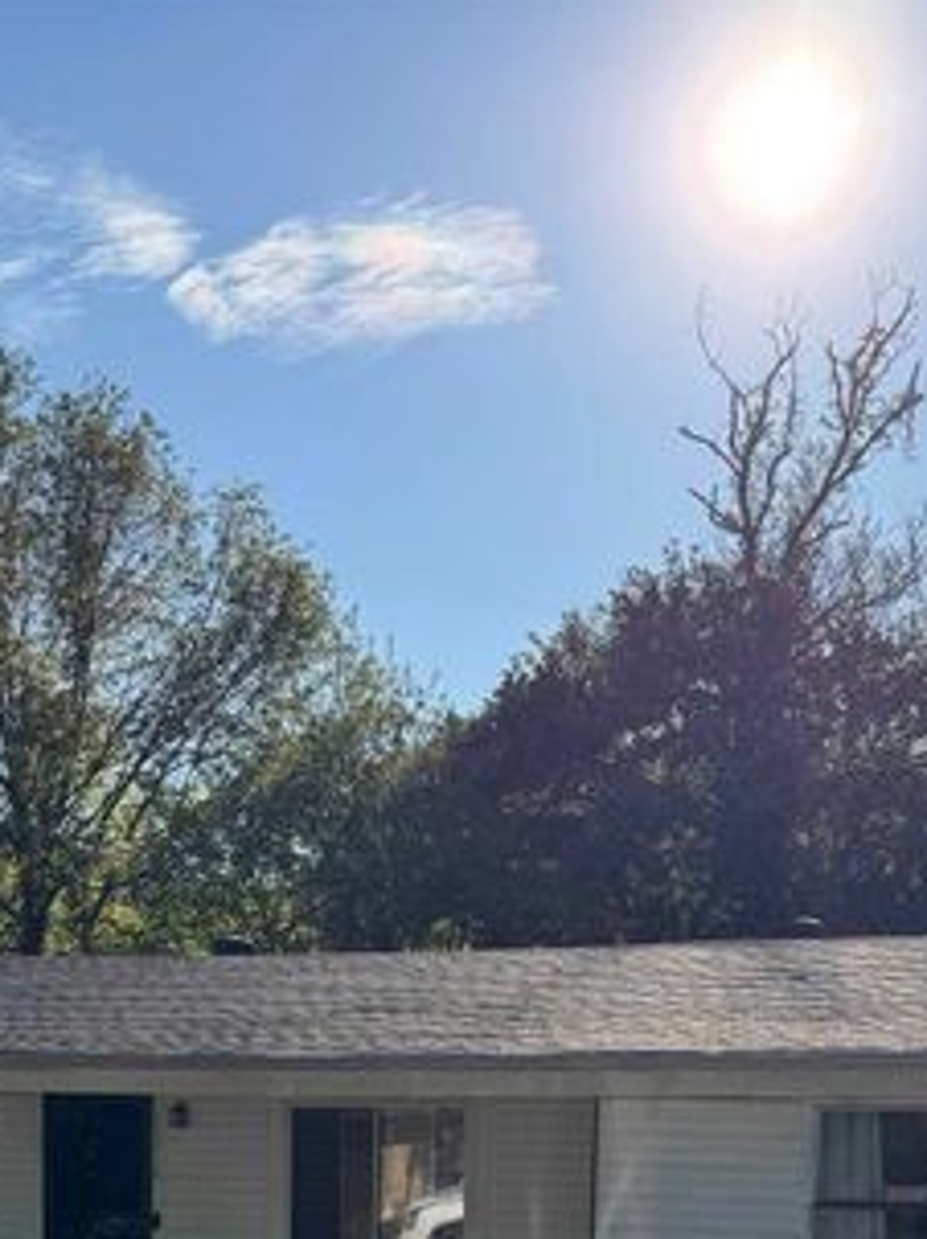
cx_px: 340
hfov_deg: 27.4
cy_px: 1364
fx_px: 1895
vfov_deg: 32.0
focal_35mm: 53
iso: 80
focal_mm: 6.76
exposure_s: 1/4310
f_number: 1.78
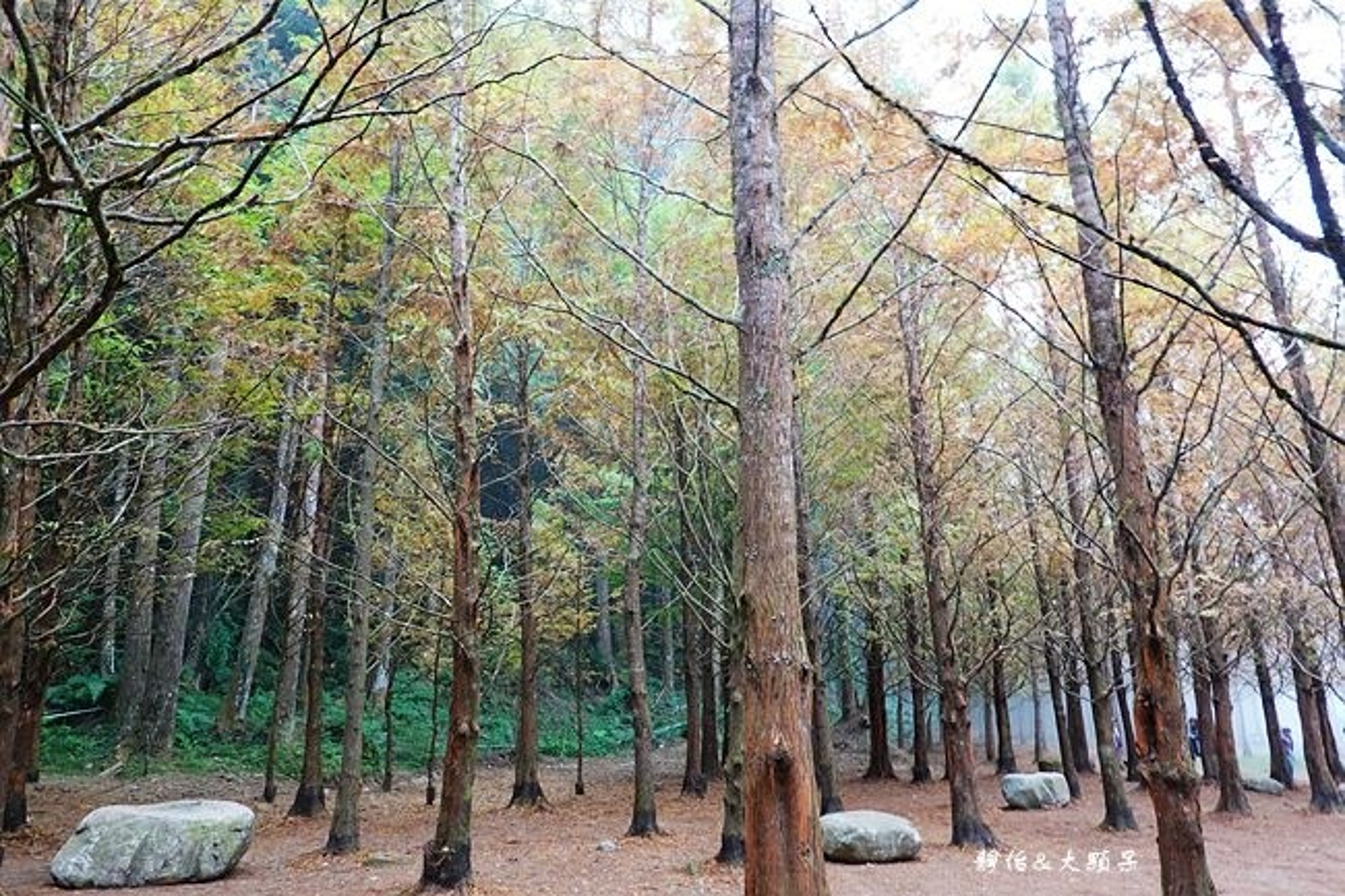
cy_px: 448
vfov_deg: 53.1
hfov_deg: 73.8
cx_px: 672
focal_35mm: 24
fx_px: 896
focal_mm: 9
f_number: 2.8
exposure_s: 1/30
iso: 320
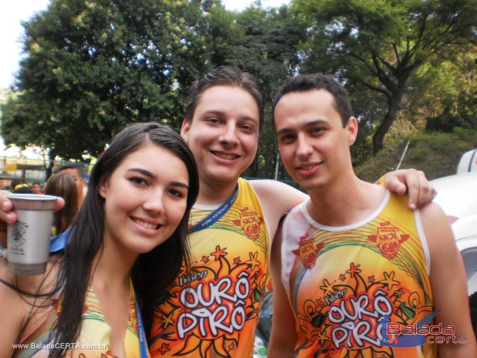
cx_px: 238
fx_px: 496
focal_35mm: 36
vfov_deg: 39.7
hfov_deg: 51.4
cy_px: 179
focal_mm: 6.3
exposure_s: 1/160
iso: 100
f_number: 3.1
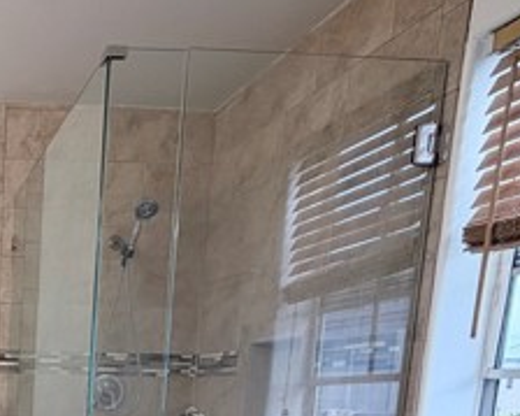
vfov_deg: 33.3
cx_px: -84
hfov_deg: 37.2
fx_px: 600
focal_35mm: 39
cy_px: 460
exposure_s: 1/120
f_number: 2.2
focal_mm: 2.22
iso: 100
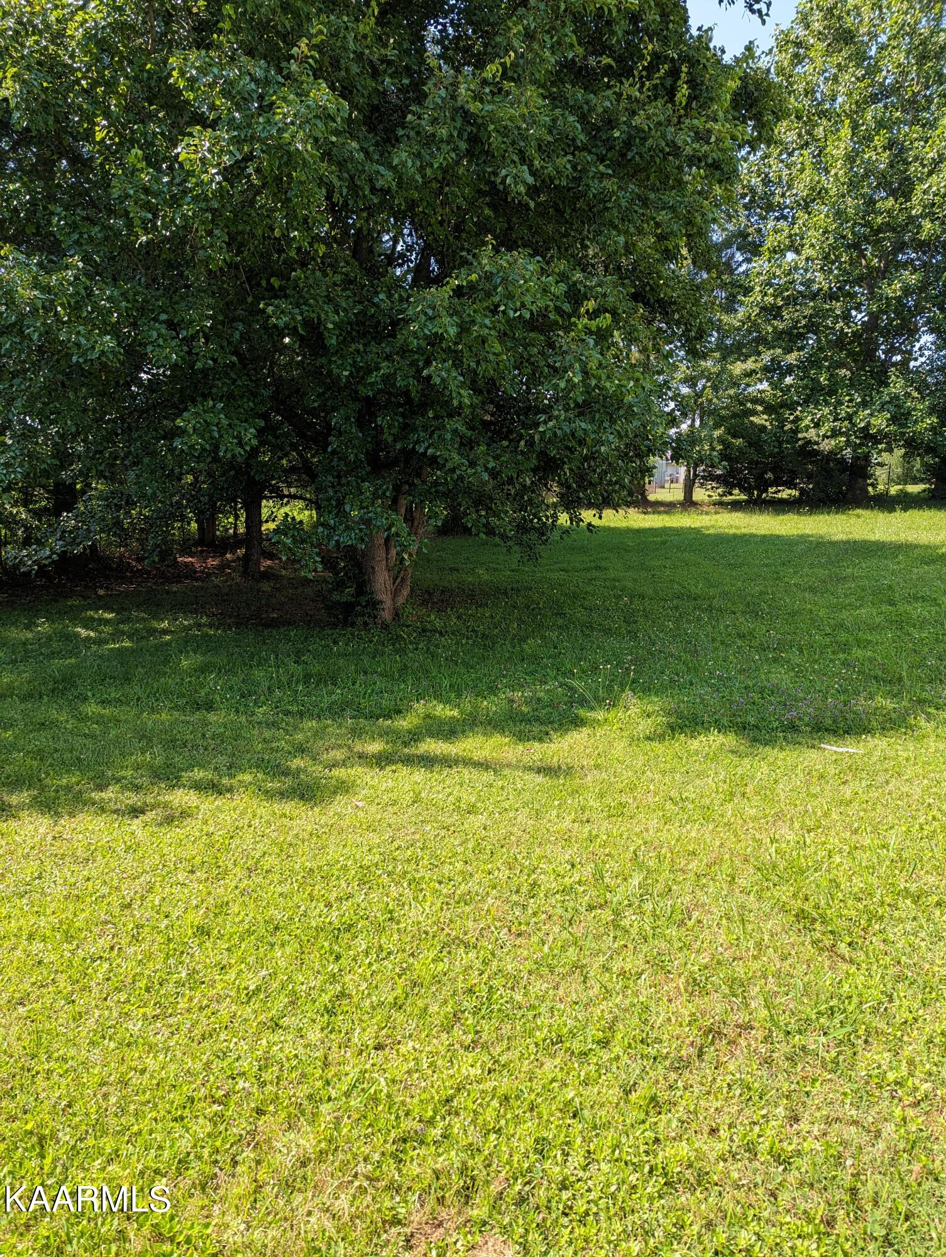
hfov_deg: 56.9
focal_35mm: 24
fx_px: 873
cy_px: 628
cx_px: 473
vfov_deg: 71.5
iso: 41
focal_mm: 6.81
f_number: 1.85
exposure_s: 1/462
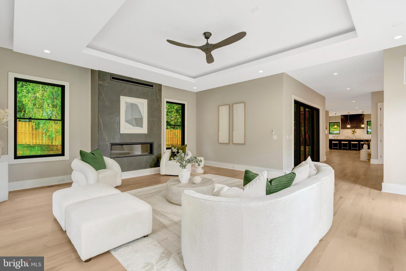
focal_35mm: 16
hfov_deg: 96.7
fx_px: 180
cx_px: 203
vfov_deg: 73.7
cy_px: 136
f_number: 8
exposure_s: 1/125
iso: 1250
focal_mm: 16
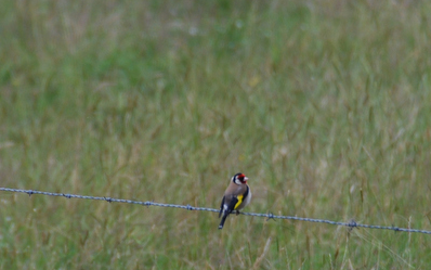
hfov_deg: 2.7
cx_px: 233
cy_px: 185
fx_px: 9259
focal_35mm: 788
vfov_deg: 1.7
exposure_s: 1/125
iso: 200
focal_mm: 200
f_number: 5.6
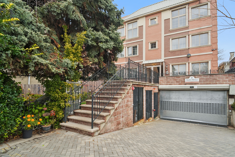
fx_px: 111
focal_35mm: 17
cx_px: 124
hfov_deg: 93.2
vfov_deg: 70.4
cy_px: 77
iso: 400
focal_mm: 16
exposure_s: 1/50
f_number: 8
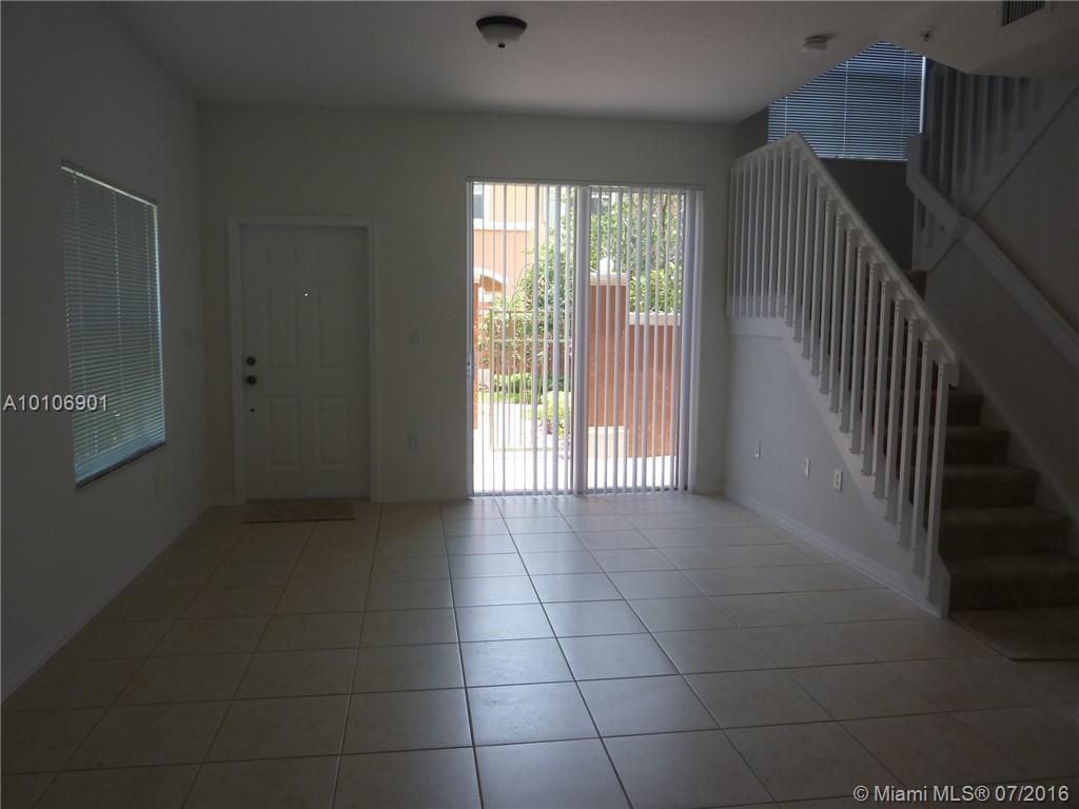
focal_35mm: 25
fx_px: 779
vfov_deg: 54.9
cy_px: 404
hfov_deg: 69.4
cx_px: 540
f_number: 3.3
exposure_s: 1/60
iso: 80
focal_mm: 4.1
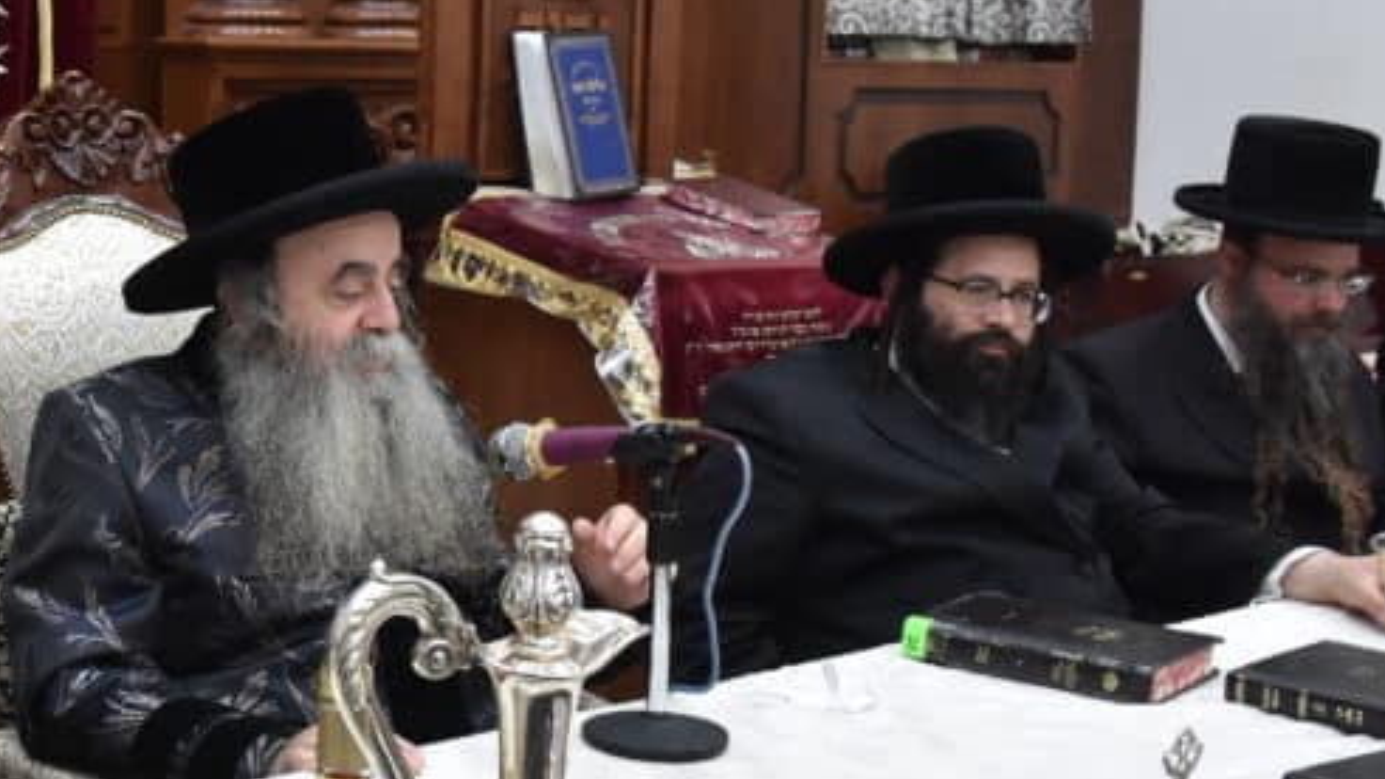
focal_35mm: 59
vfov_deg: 20.3
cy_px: 275
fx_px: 2166
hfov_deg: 32.5
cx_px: -14
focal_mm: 18
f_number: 6.3
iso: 1000
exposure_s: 1/100
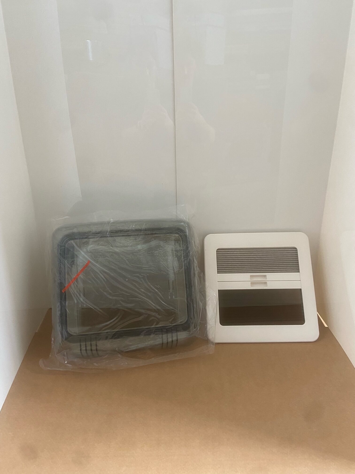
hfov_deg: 53.1
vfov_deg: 67.3
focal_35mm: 26
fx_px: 356
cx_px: 178
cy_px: 237
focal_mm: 4.25
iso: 160
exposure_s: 1/50
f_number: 1.8
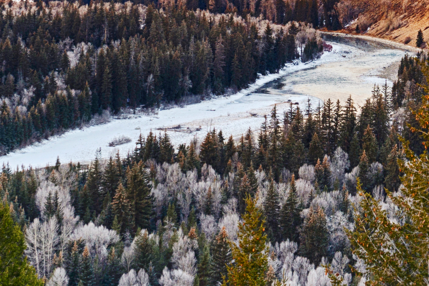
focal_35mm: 183
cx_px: 441
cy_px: 44
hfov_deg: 11.1
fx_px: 2181
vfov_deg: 7.5
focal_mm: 38
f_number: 11
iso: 100
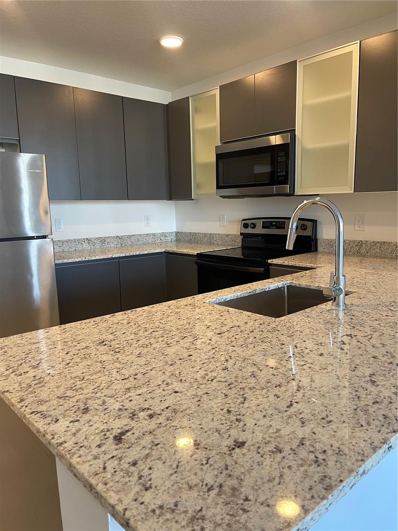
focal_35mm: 25
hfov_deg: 54.9
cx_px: 199
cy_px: 266
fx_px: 383
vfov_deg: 69.4
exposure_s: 1/60
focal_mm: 5.1
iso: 80
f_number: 1.6
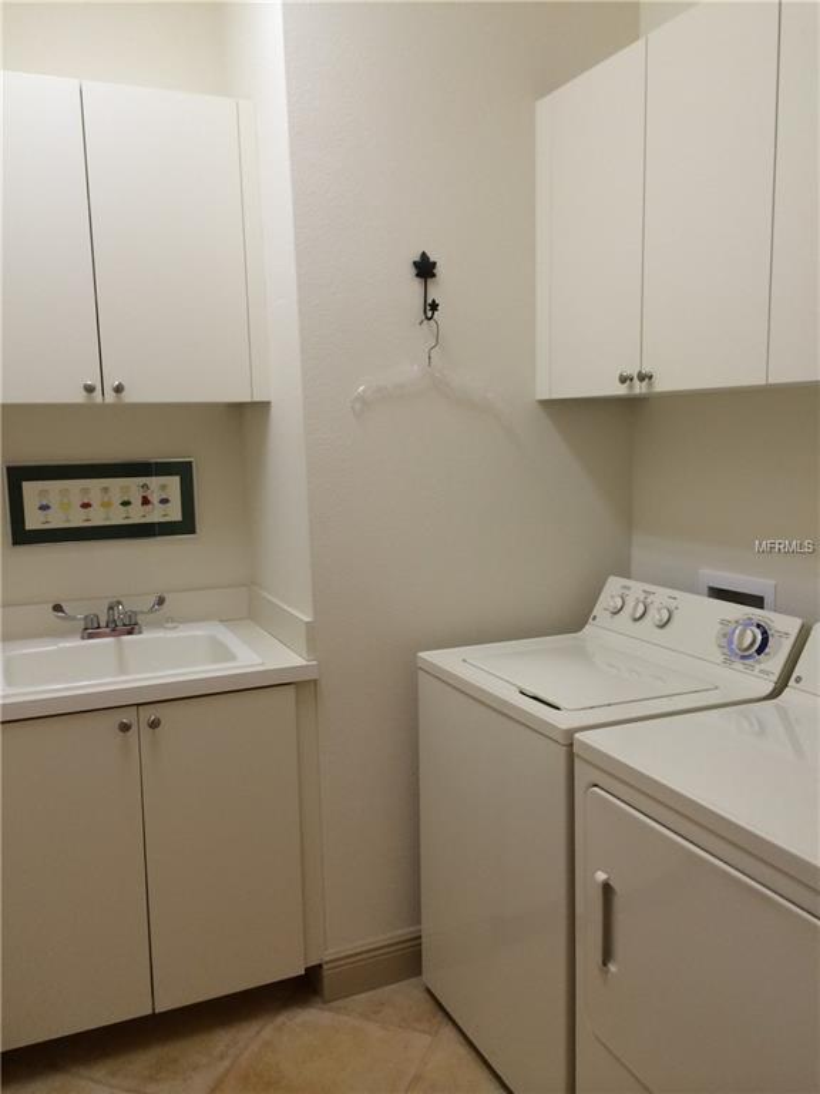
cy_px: 547
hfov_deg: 46.8
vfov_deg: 60.0
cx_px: 410
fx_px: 948
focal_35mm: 30
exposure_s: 1/30
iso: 50
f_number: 2.2
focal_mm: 4.12
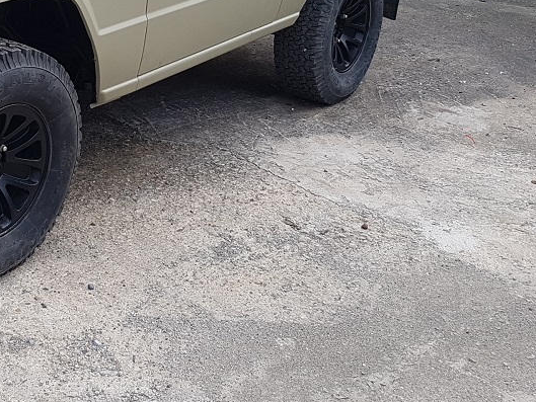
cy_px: -3
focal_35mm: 59
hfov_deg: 30.8
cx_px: 29
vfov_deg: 23.7
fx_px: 914
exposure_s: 1/230
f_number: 1.7
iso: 50
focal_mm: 4.2
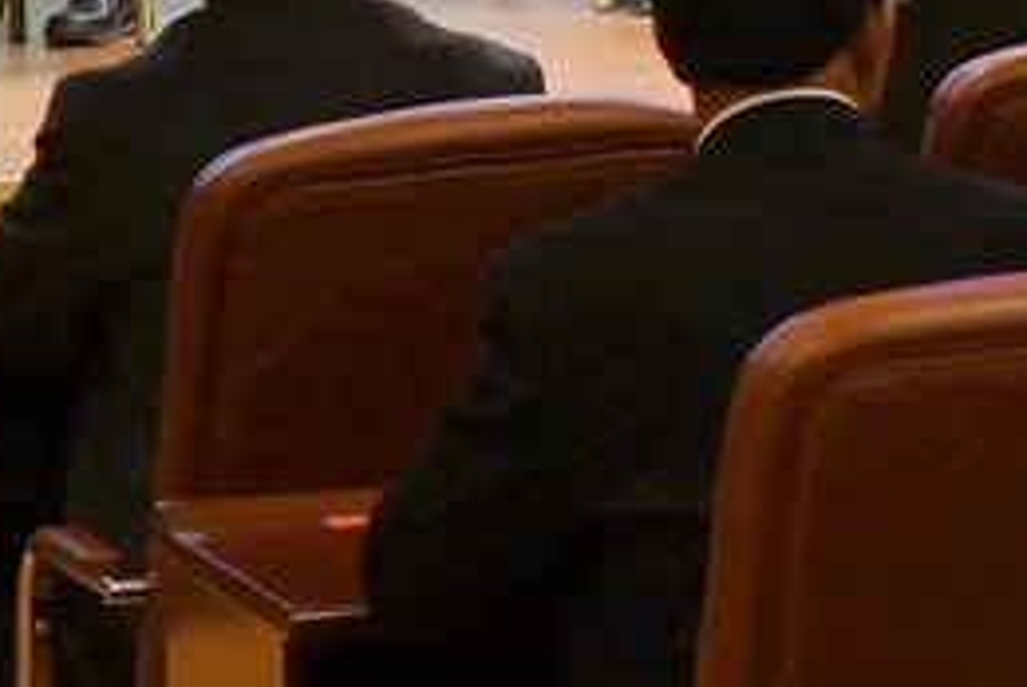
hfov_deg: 8.4
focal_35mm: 240
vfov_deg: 5.5
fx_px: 6854
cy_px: -959
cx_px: 1584
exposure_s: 1/160
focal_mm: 39
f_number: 5
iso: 1600
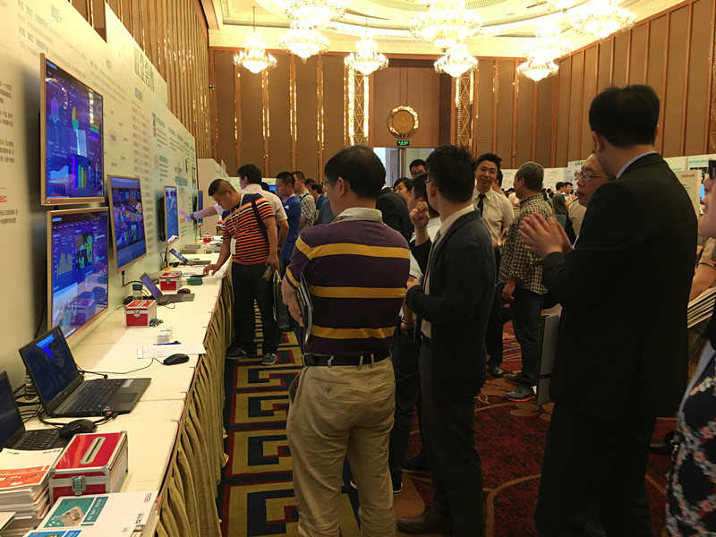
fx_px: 600
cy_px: 268
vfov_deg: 48.2
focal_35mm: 29
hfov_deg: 61.7
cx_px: 358
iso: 80
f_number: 2.2
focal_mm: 4.15
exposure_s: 1/17
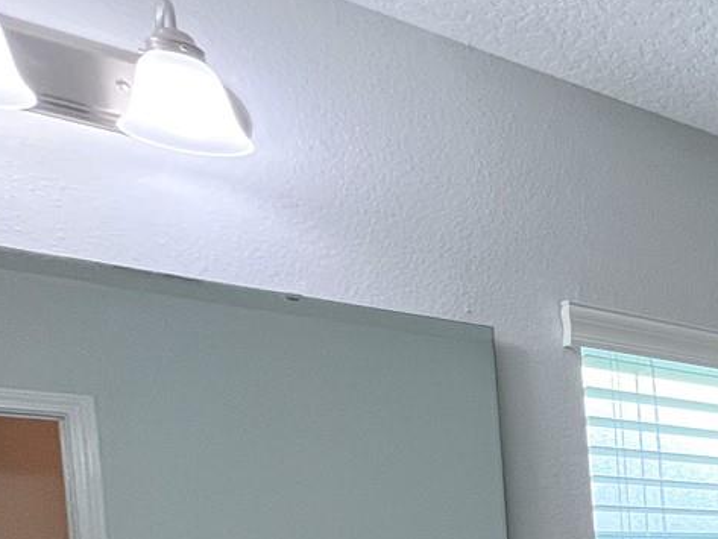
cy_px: 635
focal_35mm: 44
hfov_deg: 27.0
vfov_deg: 28.8
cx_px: 1122
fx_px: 913
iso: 200
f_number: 1.8
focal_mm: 1.57
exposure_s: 1/120
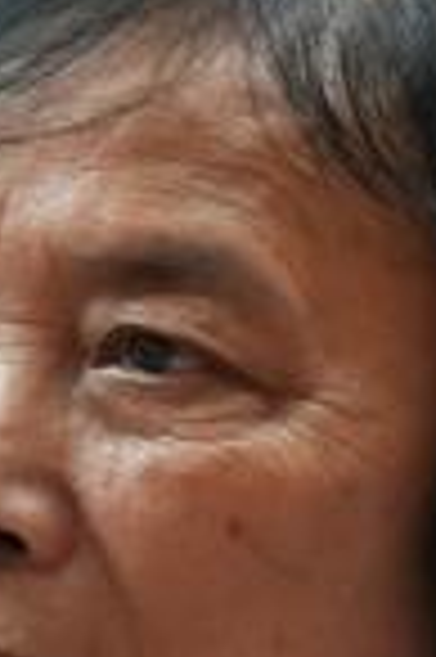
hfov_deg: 1.8
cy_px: 1017
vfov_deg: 2.8
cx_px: 2265
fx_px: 13620
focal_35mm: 748
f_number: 2.8
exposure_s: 1/100
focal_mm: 61
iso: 500
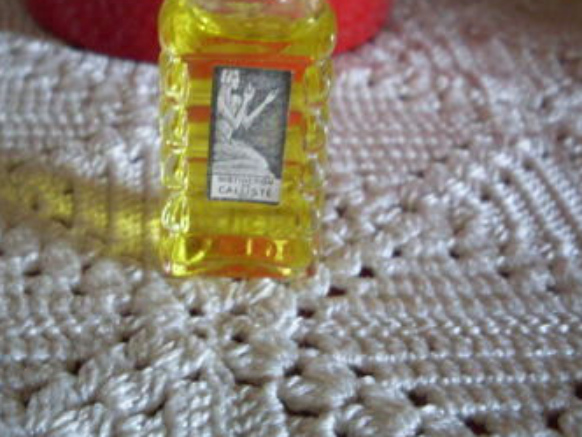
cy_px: 137
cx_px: 235
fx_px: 925
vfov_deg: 26.4
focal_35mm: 55
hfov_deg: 34.8
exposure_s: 1/30
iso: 200
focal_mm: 6.3
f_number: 2.8
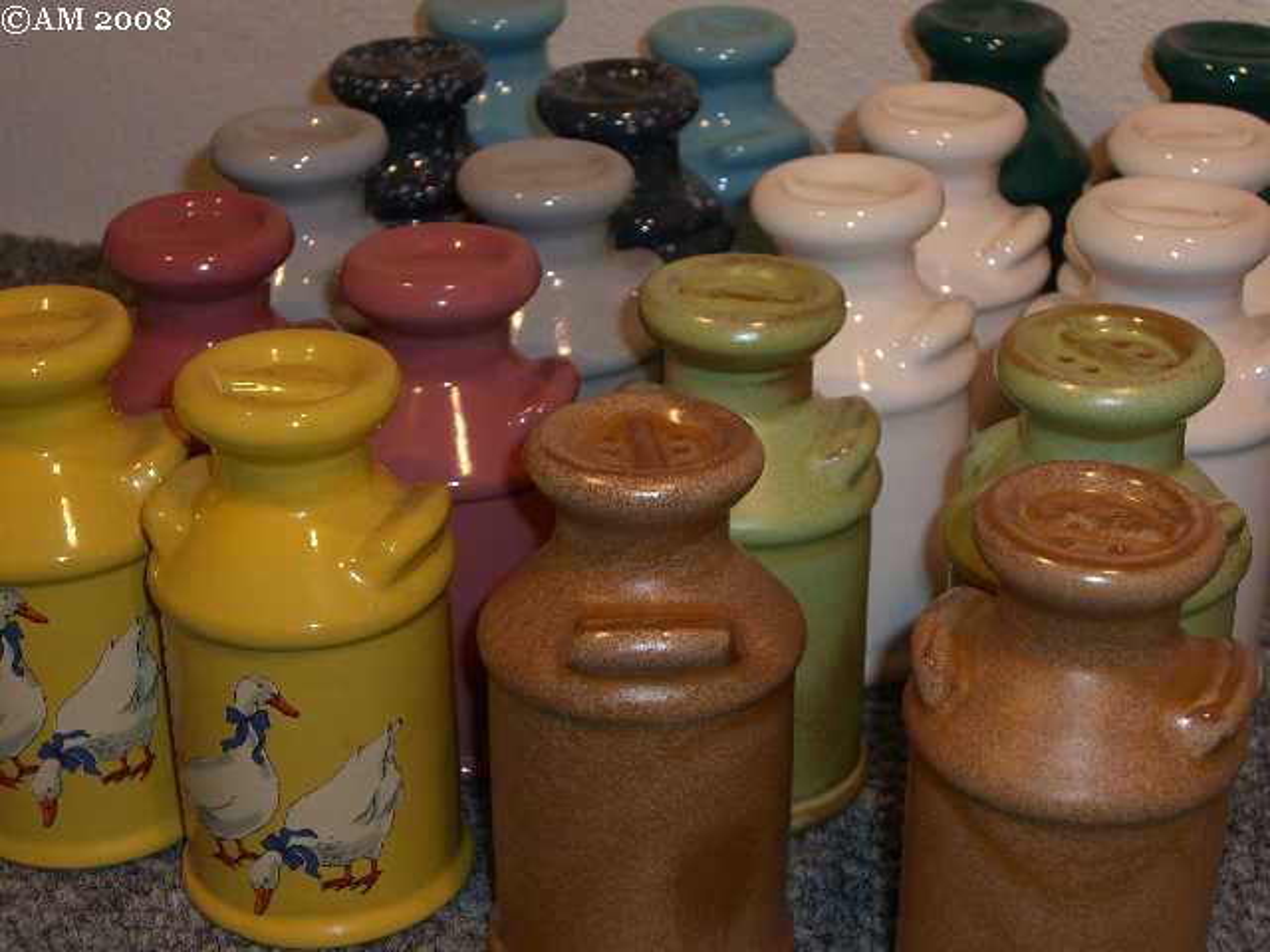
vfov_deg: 22.3
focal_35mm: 66
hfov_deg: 29.4
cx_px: 635
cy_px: 476
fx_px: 2421
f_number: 3.8
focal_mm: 13.7
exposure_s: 1/30
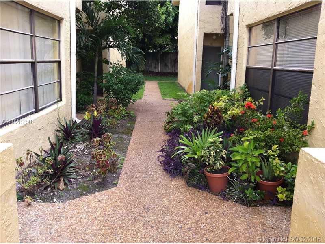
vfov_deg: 40.7
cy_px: 122
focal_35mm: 35
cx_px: 162
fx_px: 329
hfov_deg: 52.6
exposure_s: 1/167
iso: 80
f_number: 2.8
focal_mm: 3.85
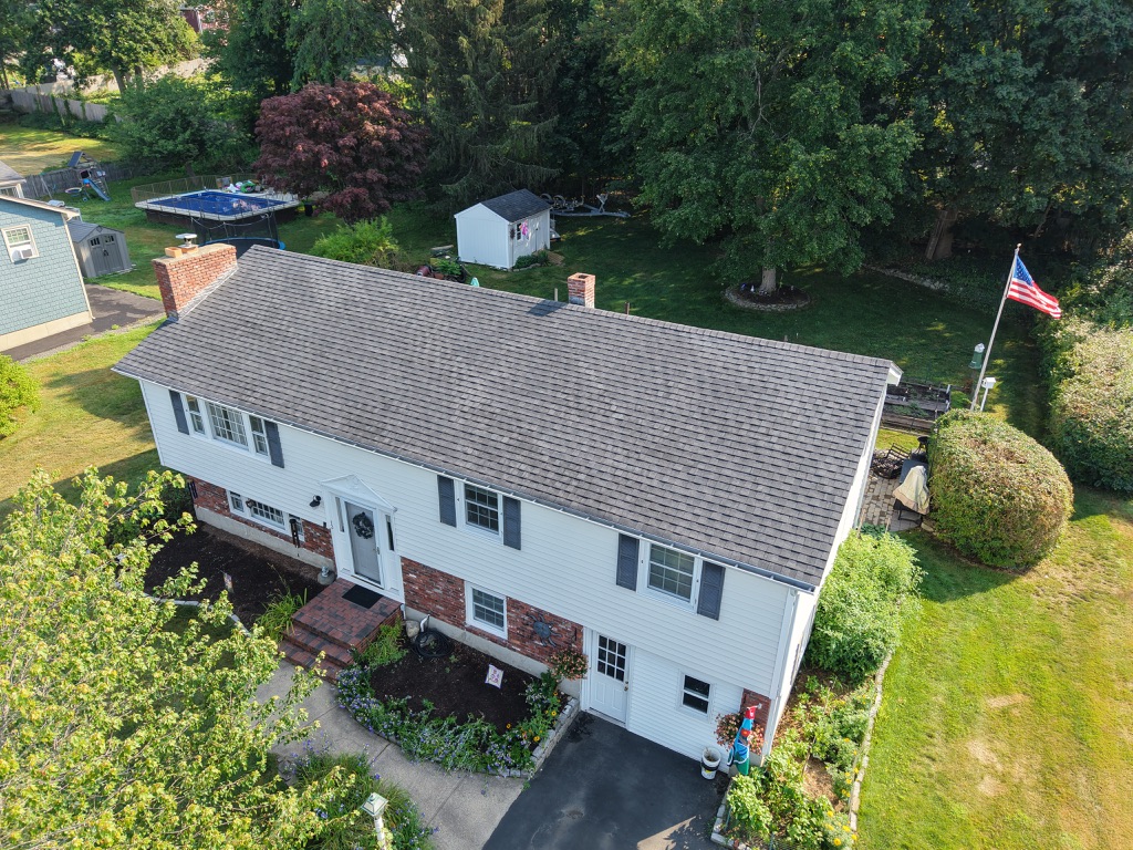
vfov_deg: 56.8
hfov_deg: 71.6
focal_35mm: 24
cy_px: 425
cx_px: 566
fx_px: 786
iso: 100
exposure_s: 1/400
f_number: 1.8
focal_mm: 8.67
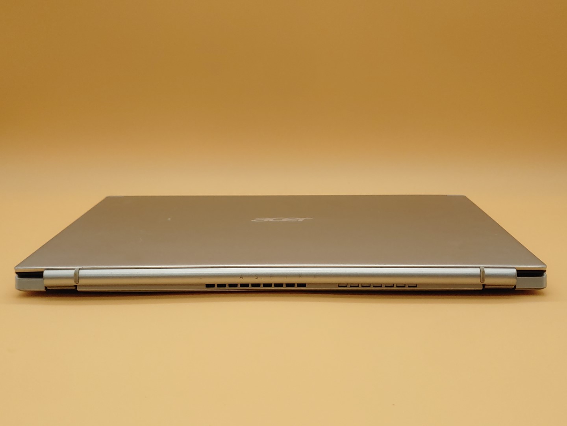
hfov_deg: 47.9
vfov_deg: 36.8
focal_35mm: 39
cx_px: 284
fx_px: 639
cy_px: 213
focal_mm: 4.36
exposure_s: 1/840
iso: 100
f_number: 1.8
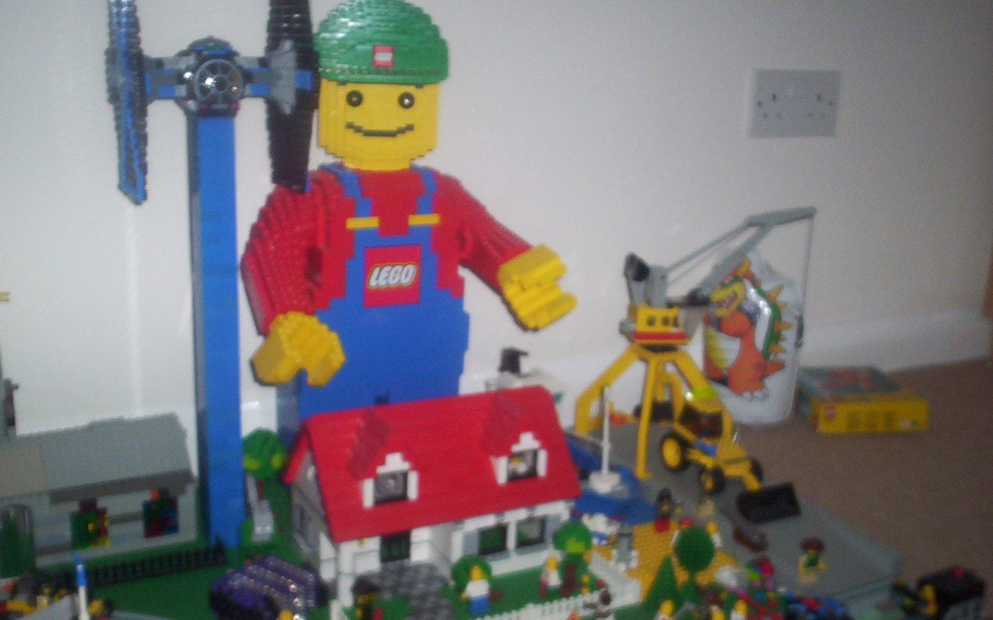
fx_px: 1109
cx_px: 502
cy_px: 301
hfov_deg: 48.2
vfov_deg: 31.2
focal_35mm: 41
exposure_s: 1/60
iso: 140
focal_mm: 4.99
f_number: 4.5
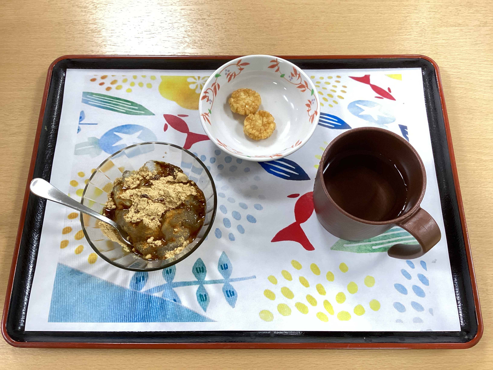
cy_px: 185
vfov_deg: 45.4
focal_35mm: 31
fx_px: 442
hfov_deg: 58.4
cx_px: 246
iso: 160
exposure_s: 1/50
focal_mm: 3.3
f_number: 2.4
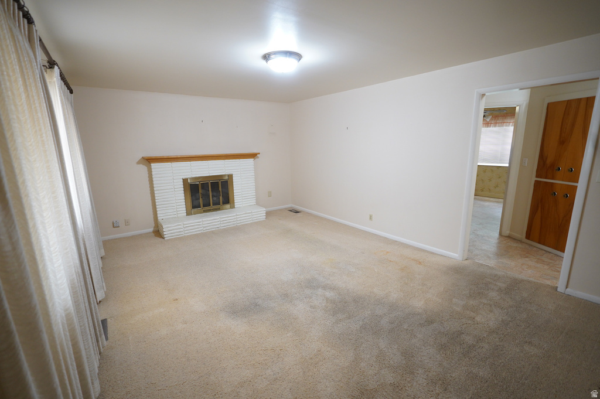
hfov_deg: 96.8
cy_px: 200
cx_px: 300
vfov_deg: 73.7
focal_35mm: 16
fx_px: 266
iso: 1600
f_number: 2.8
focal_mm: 16
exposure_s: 1/30
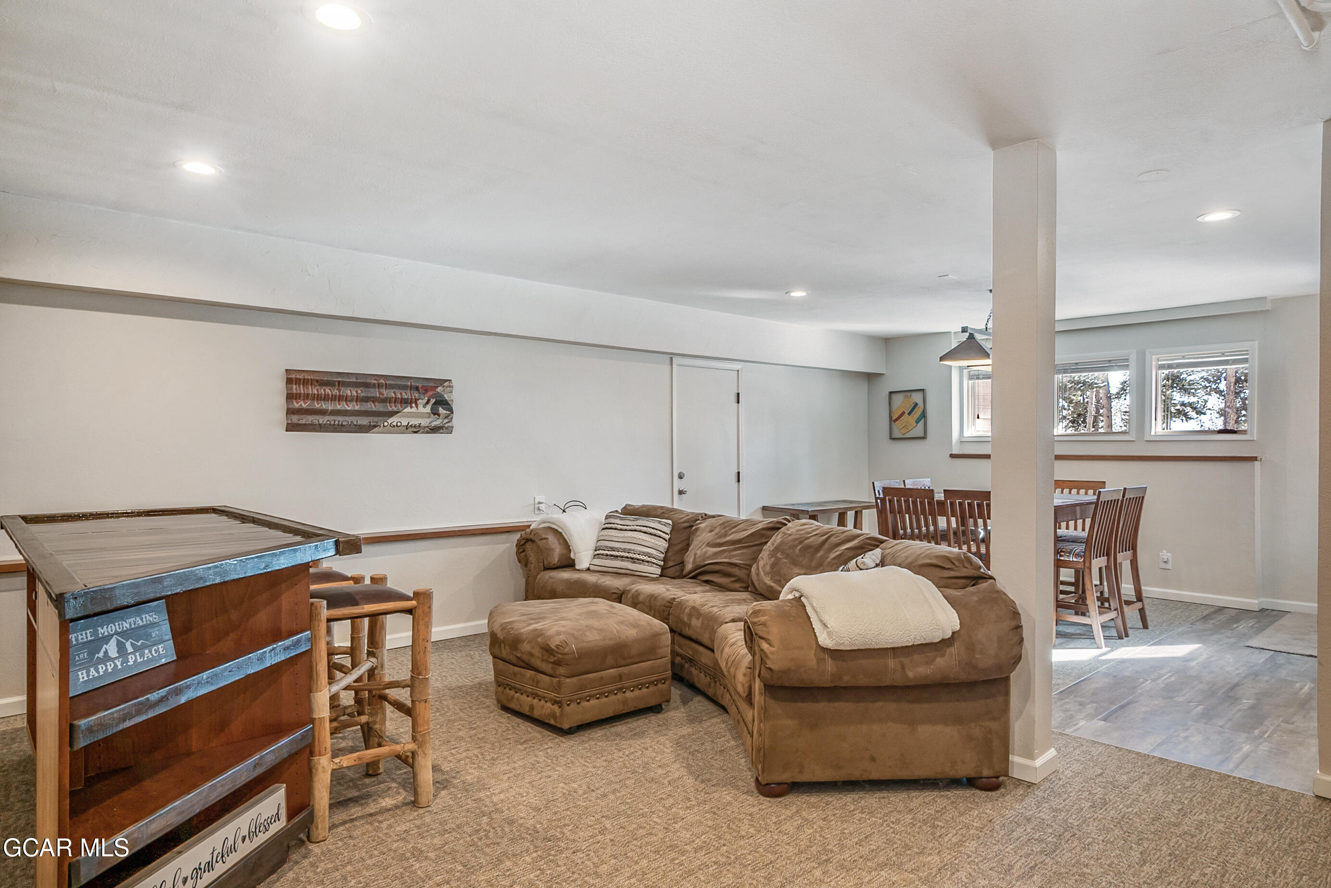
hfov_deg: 81.2
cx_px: 666
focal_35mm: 21
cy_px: 444
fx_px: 777
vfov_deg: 59.5
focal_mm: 14
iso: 125
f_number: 10
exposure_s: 1/40
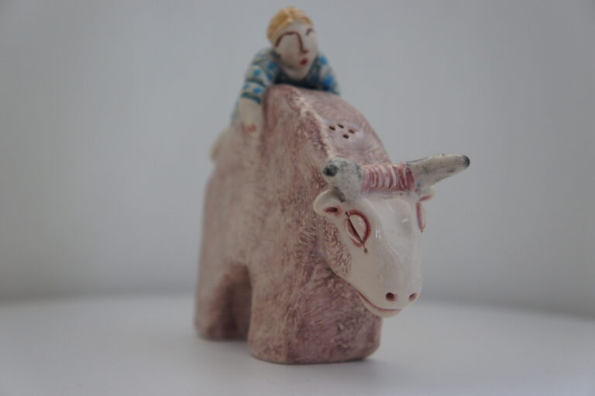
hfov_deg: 34.2
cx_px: 298
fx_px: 966
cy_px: 198
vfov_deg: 23.2
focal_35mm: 58
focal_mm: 39
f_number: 4.5
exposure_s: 1/60
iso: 800
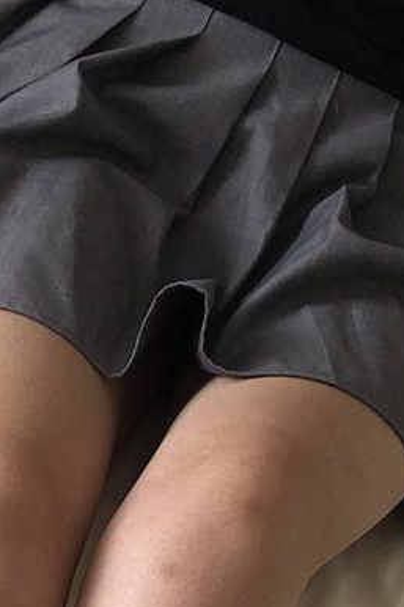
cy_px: 910
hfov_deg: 13.1
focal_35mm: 103
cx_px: -27
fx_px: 1735
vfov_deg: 17.8
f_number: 1.8
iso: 64
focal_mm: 3.99
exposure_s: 1/15
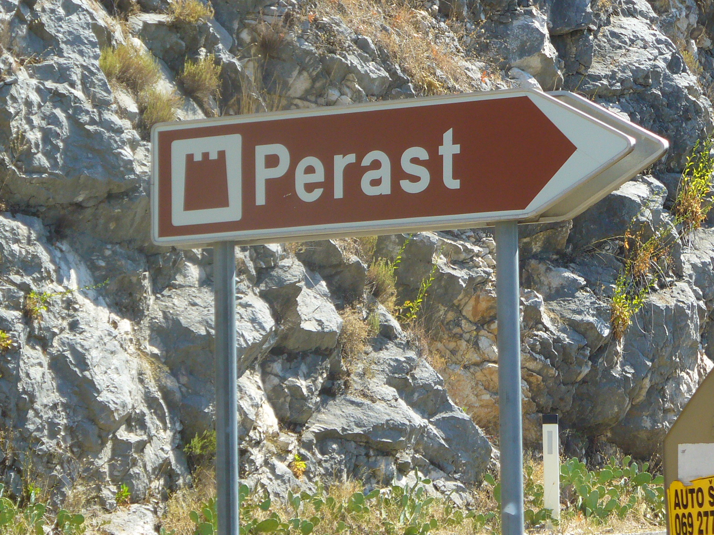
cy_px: 268
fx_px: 3589
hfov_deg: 11.4
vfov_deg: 8.5
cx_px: 357
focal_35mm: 174
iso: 80
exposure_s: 1/320
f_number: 3.7
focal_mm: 21
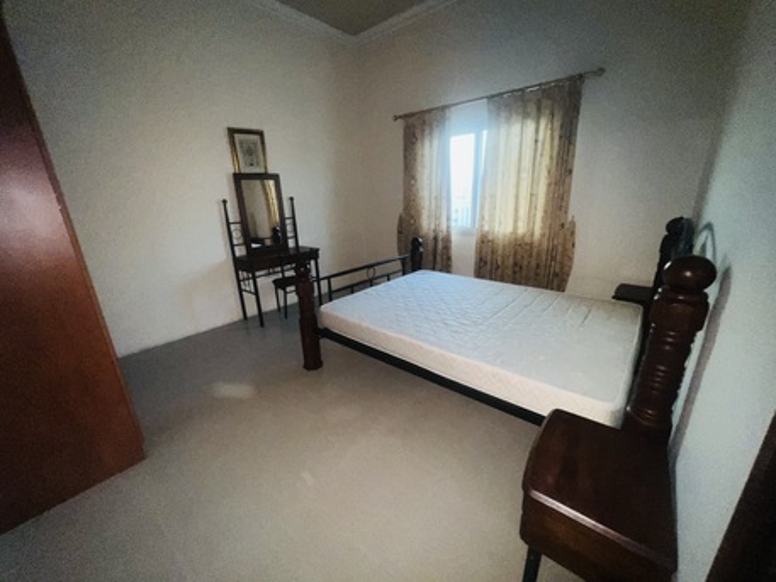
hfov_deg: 106.2
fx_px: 292
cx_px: 388
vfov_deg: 89.9
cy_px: 291
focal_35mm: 13
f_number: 1.8
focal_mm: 1.57
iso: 125
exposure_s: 1/53
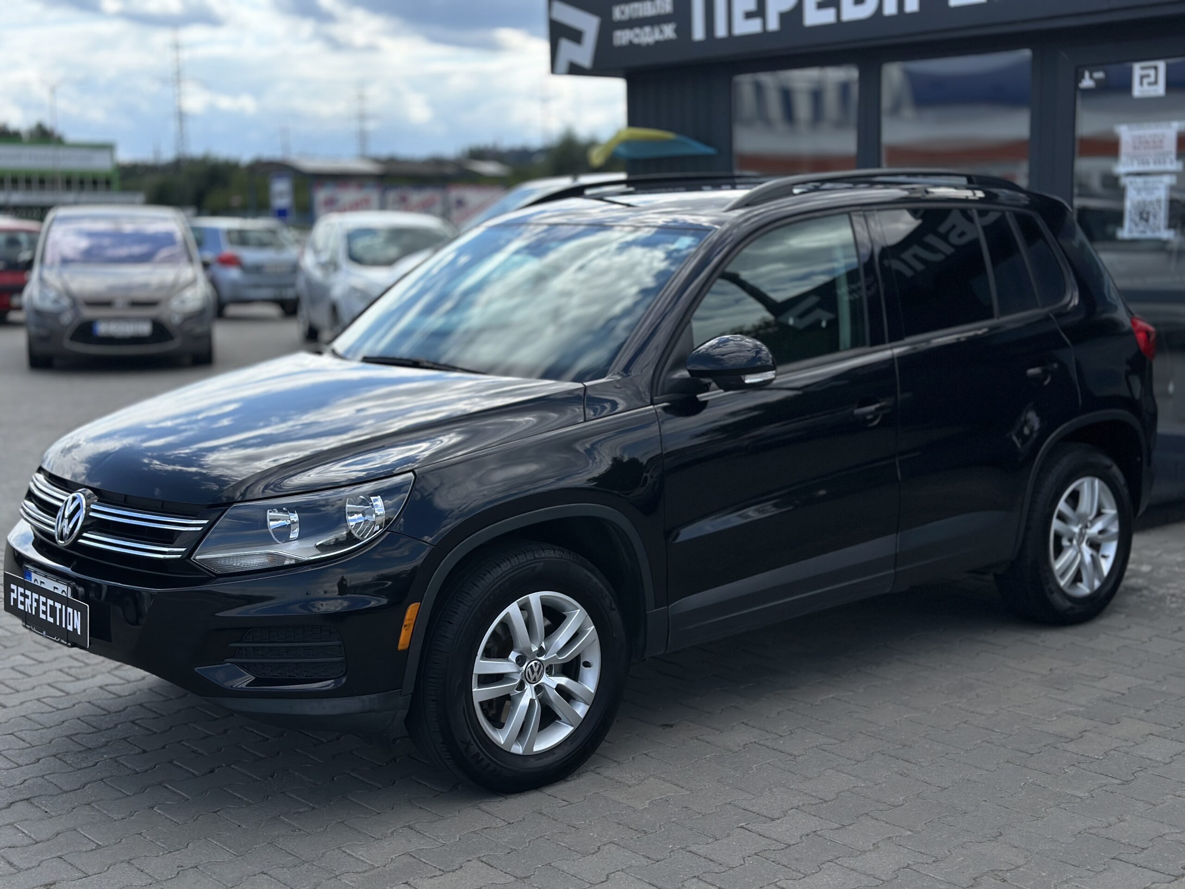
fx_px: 1643
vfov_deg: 30.3
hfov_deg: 39.7
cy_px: 444
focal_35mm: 48
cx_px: 592
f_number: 1.78
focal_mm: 6.86
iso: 100
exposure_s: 1/5263
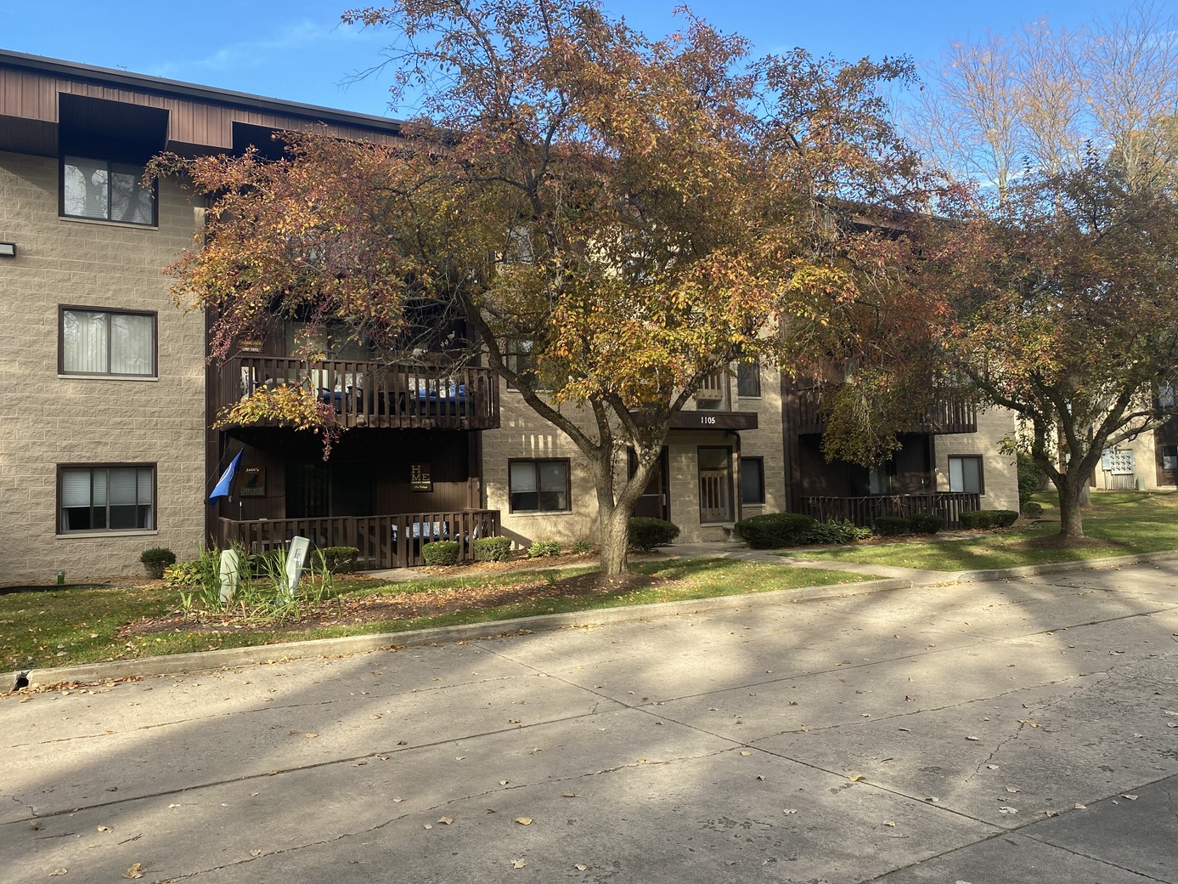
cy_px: 435
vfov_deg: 51.3
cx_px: 592
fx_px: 919
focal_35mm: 27
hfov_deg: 65.3
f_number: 1.8
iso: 32
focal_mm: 4.25
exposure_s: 1/465
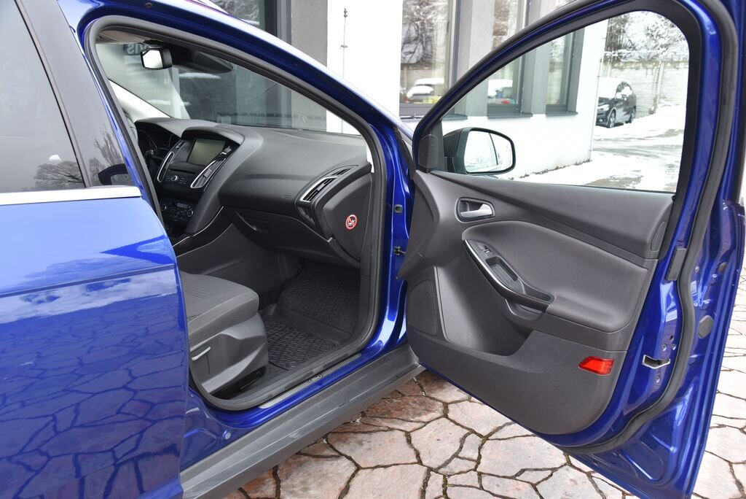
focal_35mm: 30
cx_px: 373
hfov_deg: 61.9
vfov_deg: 43.7
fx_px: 622
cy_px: 250
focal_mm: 30
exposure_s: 1/125
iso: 500
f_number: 5.6
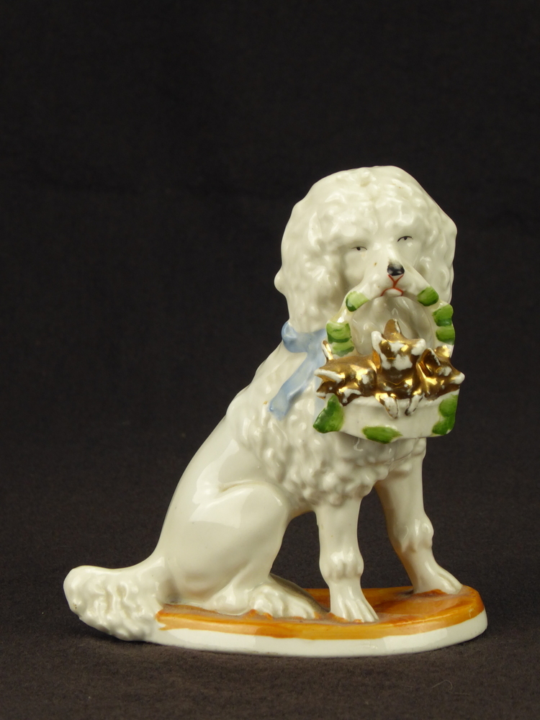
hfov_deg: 8.0
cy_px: 360
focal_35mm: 185
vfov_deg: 10.7
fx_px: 3848
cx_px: 270
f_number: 5.6
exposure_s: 1/40
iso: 200
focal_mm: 33.2
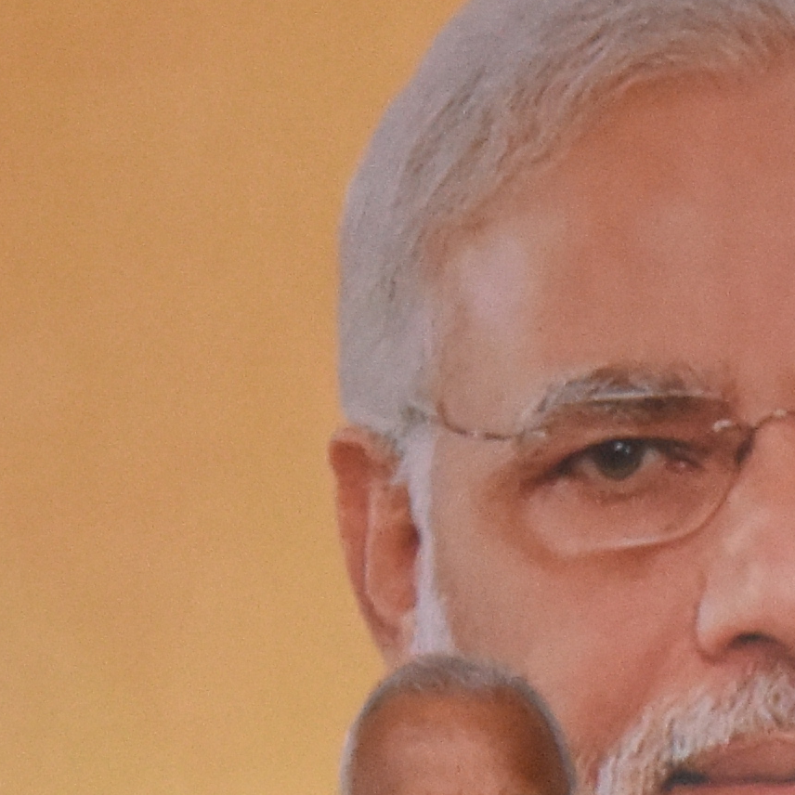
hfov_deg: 2.9
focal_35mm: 590
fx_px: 15330
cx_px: 2406
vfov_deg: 3.0
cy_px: 1450
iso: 3200
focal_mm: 66
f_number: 16
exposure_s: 1/250
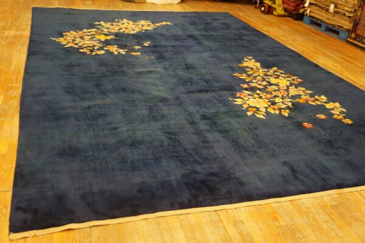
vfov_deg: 35.4
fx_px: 380
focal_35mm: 38
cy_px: 122
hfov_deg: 51.3
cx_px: 182
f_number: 4
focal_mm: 25
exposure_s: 1/160
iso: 3200
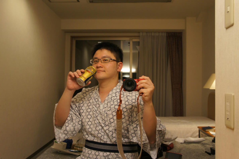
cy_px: 80
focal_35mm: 34
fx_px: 226
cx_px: 120
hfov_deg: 55.8
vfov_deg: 38.9
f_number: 4
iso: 500
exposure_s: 1/40
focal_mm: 23
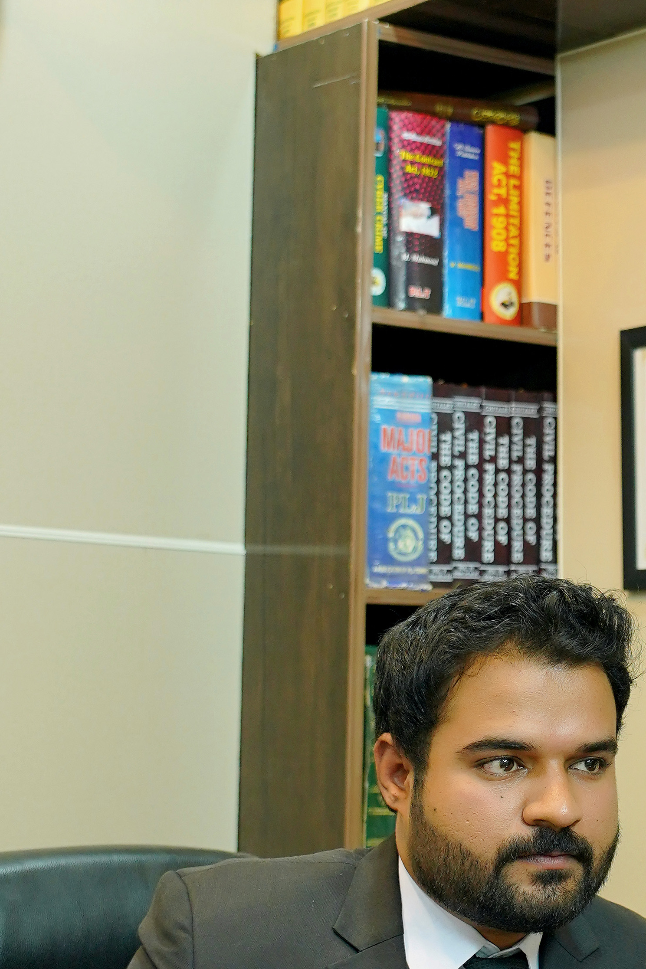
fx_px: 2530
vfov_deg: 21.7
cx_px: 729
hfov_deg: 14.2
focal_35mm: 94
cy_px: 448
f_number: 2.8
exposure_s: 1/160
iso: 800
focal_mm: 35
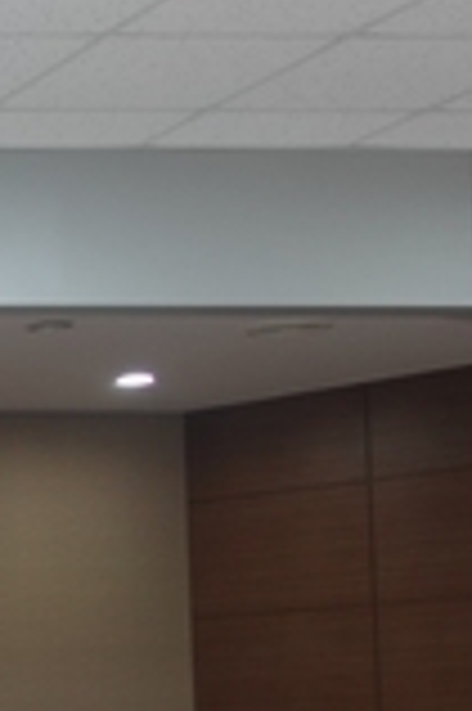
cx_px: -951
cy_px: 792
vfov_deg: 20.1
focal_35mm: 97
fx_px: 1912
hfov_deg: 10.2
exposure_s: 1/30
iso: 125
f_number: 2
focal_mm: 9.4
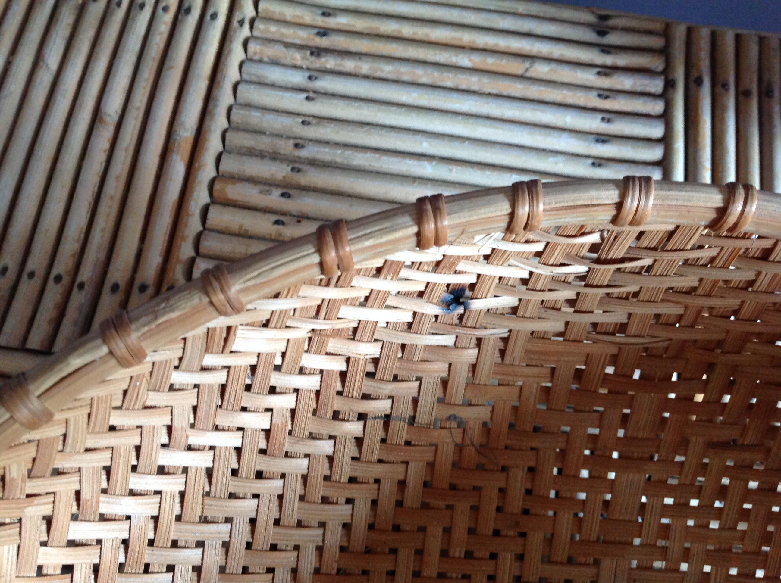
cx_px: 390
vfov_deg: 40.6
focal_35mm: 35
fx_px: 788
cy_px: 292
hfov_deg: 52.7
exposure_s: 1/15
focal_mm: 4.28
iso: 200
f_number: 2.4
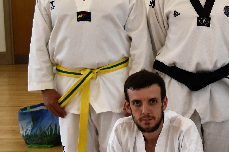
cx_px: 317
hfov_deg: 15.8
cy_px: 69
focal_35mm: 122
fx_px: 774
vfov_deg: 11.3
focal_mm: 23
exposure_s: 1/80
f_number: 4.5
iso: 400
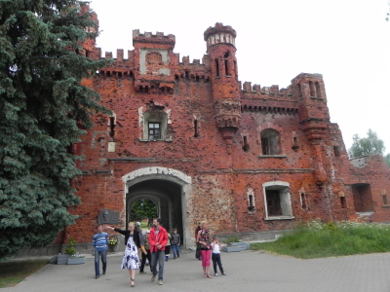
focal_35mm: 26
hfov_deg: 67.3
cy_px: 146
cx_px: 195
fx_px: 293
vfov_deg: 53.1
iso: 160
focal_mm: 4.6
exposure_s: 1/240
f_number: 6.3
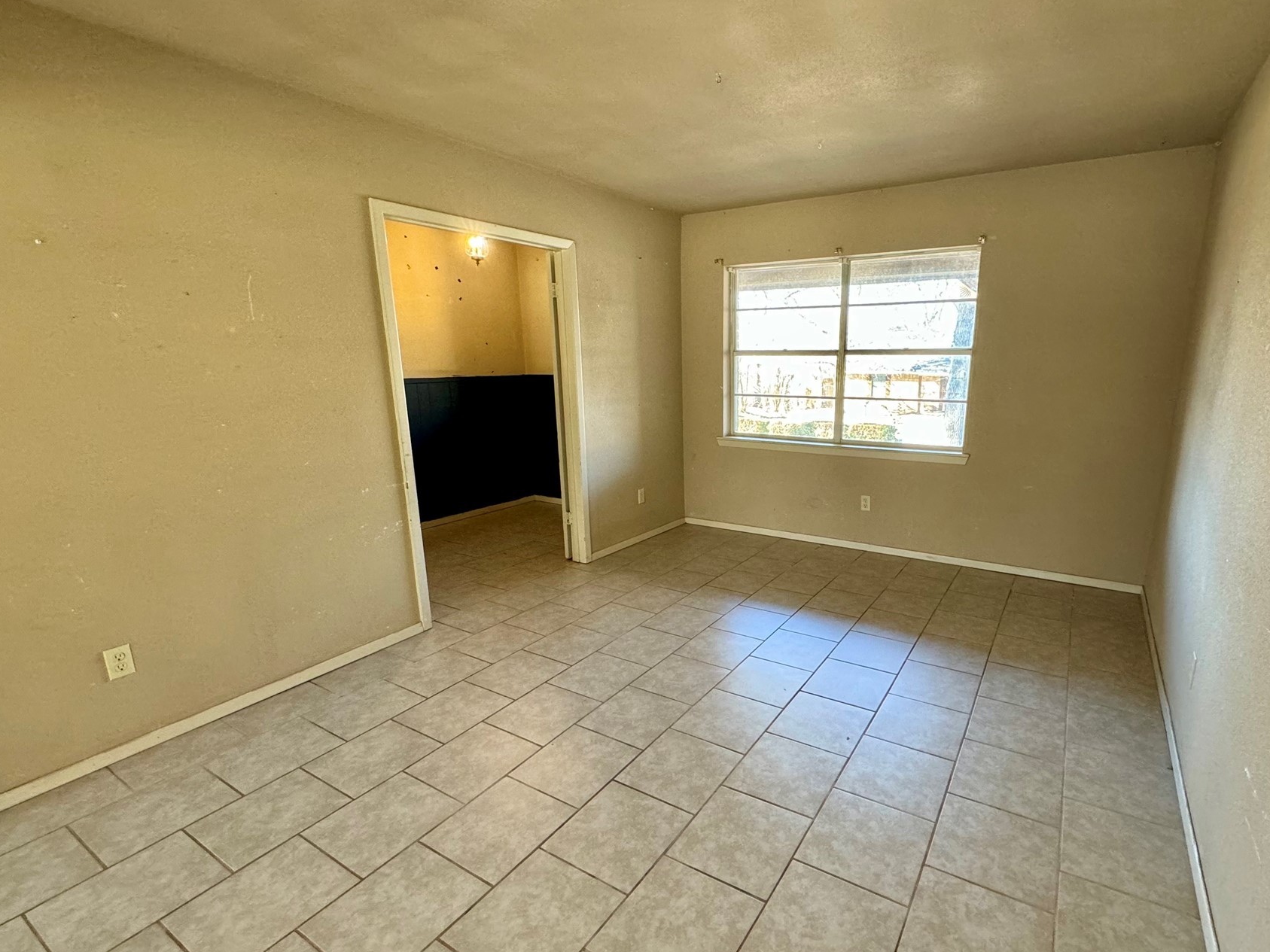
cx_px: 729
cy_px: 502
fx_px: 624
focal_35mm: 17
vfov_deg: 74.7
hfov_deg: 90.4
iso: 250
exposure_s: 1/60
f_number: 2.2
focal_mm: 2.22
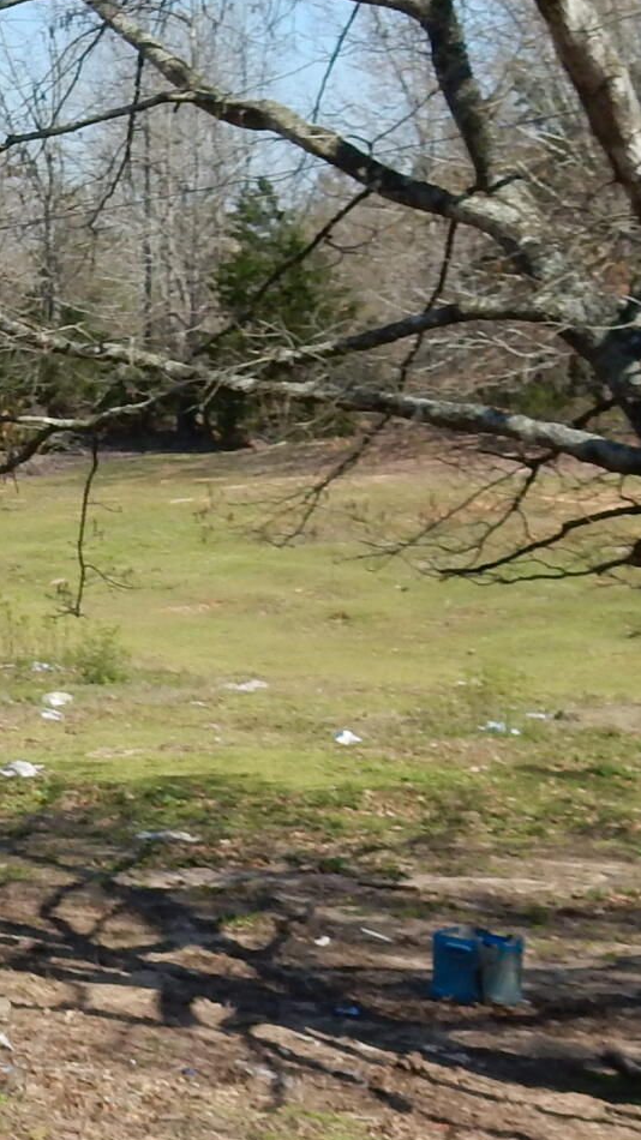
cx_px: -507
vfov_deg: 24.7
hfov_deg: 12.8
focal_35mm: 86
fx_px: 2600
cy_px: 451
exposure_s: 1/800
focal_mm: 4.5
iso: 125
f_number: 3.7
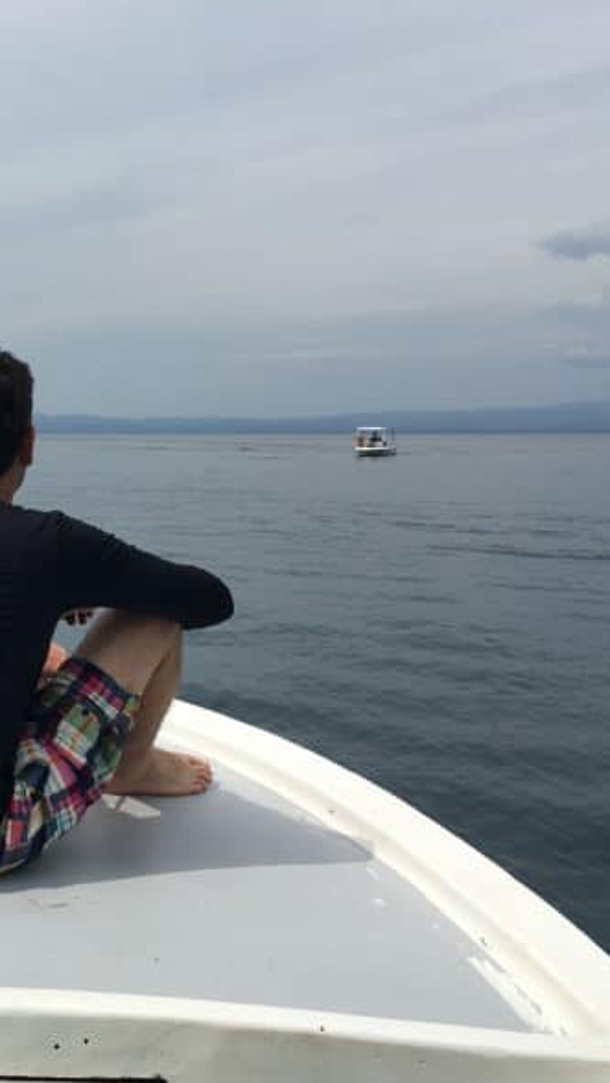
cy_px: 538
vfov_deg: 47.3
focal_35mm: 43
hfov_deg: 26.5
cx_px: 28
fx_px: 1236
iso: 25
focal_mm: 4.15
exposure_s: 1/3846
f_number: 2.2
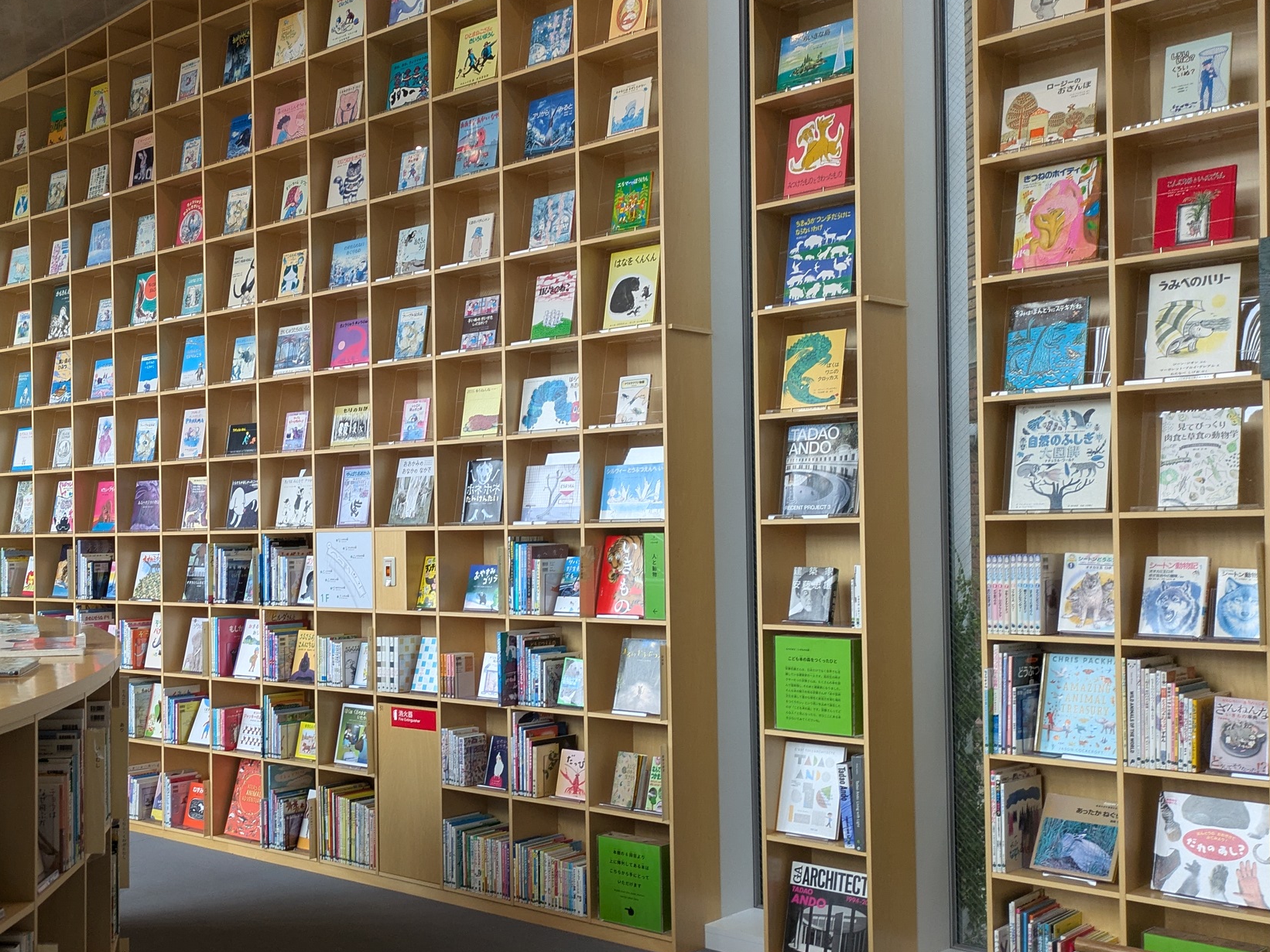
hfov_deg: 46.4
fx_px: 1431
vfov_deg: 36.8
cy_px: 521
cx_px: 345
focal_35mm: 39
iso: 46
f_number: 1.89
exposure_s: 1/347
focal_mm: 5.43
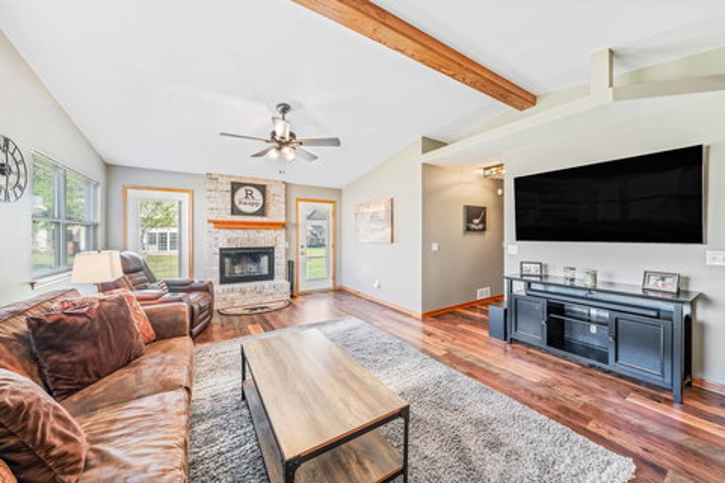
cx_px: 362
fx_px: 242
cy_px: 242
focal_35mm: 12
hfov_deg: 112.6
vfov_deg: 90.0
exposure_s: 1/1.25
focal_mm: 12
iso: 320
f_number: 10
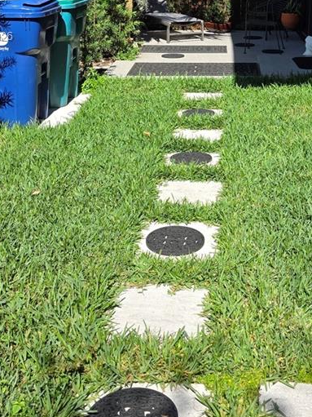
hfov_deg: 26.7
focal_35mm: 54
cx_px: 229
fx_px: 649
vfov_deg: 33.6
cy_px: 38
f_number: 1.7
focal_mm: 6.3
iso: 80
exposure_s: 1/3891
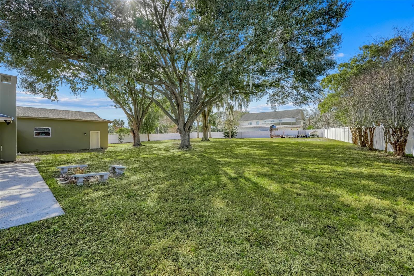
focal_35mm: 16
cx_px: 207
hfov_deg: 95.0
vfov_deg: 72.0
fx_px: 190
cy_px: 138
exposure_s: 1/13
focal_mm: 16.5
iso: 250
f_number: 9
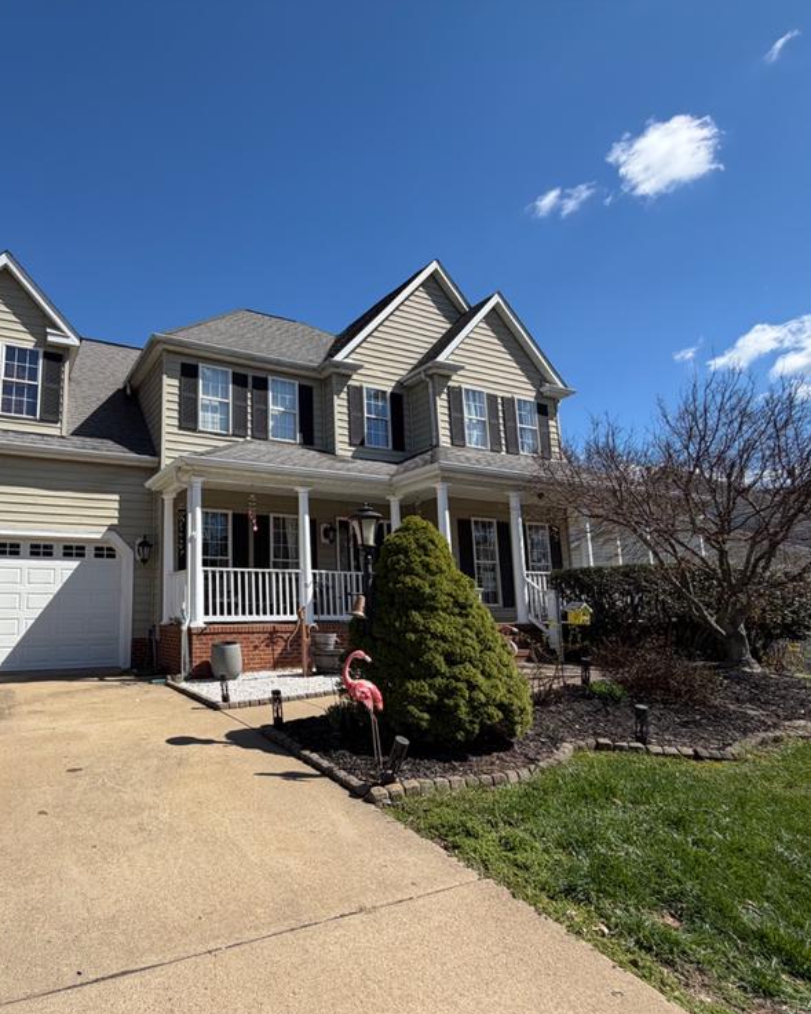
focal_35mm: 19
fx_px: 570
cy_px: 525
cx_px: 231
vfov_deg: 83.2
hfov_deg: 67.6
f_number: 2.2
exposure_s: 1/901
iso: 20
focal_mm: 2.22
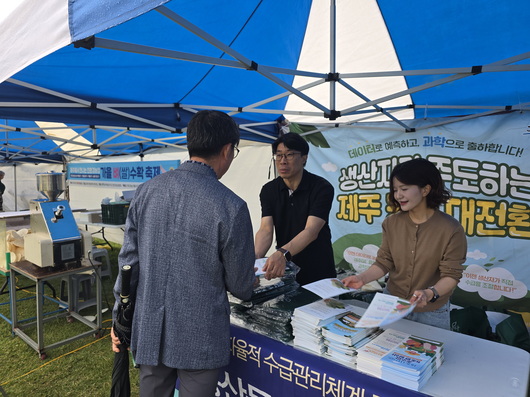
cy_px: 198
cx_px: 265
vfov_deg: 58.9
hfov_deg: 73.9
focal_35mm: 23
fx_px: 352
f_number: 1.7
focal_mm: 6.3
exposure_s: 1/60
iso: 12
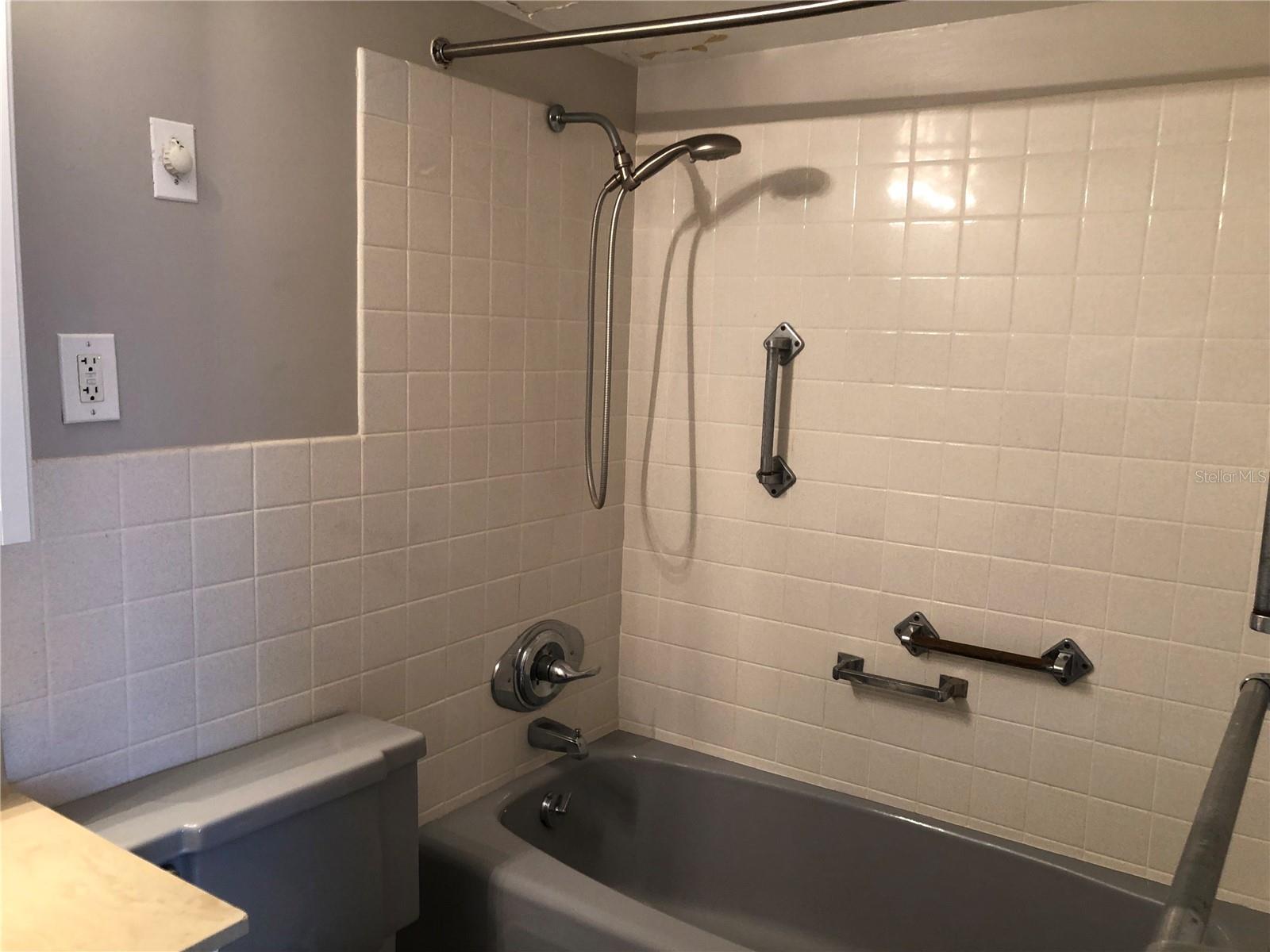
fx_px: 1027
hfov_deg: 63.4
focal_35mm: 28
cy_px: 476
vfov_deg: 49.7
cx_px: 635
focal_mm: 3.99
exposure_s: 1/24
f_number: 1.8
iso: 40
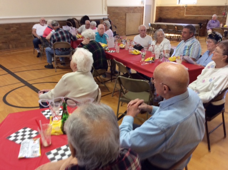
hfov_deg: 55.4
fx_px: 217
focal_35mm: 33
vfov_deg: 42.8
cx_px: 114
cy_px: 85
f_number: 2.4
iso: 64
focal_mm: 3.3
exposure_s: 1/24
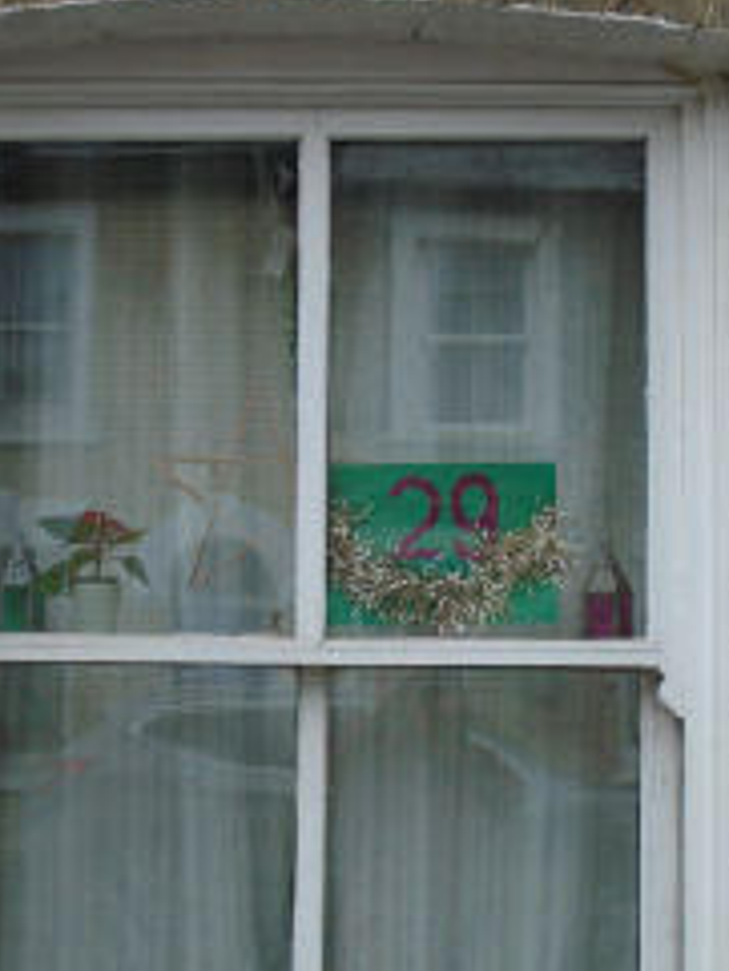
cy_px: 584
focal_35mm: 53
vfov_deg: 36.0
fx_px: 1487
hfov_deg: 27.5
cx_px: 385
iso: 100
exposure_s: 1/160
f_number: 3.5
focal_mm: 5.5
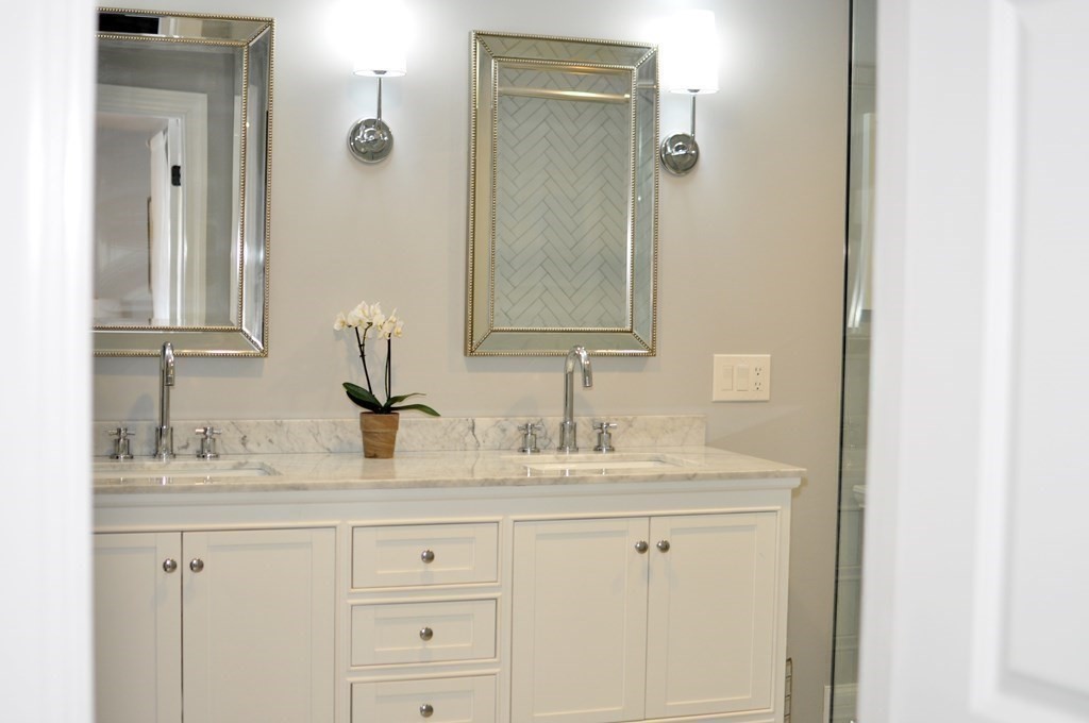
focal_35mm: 52
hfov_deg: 37.9
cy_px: 362
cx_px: 544
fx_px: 1586
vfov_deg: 25.7
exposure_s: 1/160
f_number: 2.5
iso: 400
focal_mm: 35
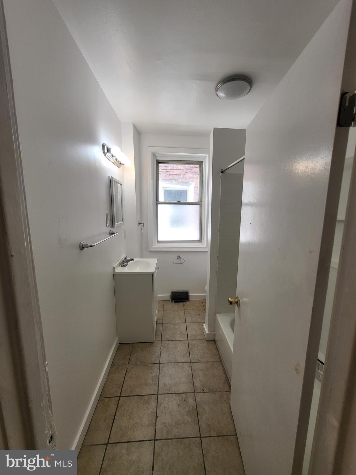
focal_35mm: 13
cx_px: 178
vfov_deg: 106.2
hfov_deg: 89.9
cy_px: 238
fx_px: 178
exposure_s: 1/60
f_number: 2.2
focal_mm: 1.74
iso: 40
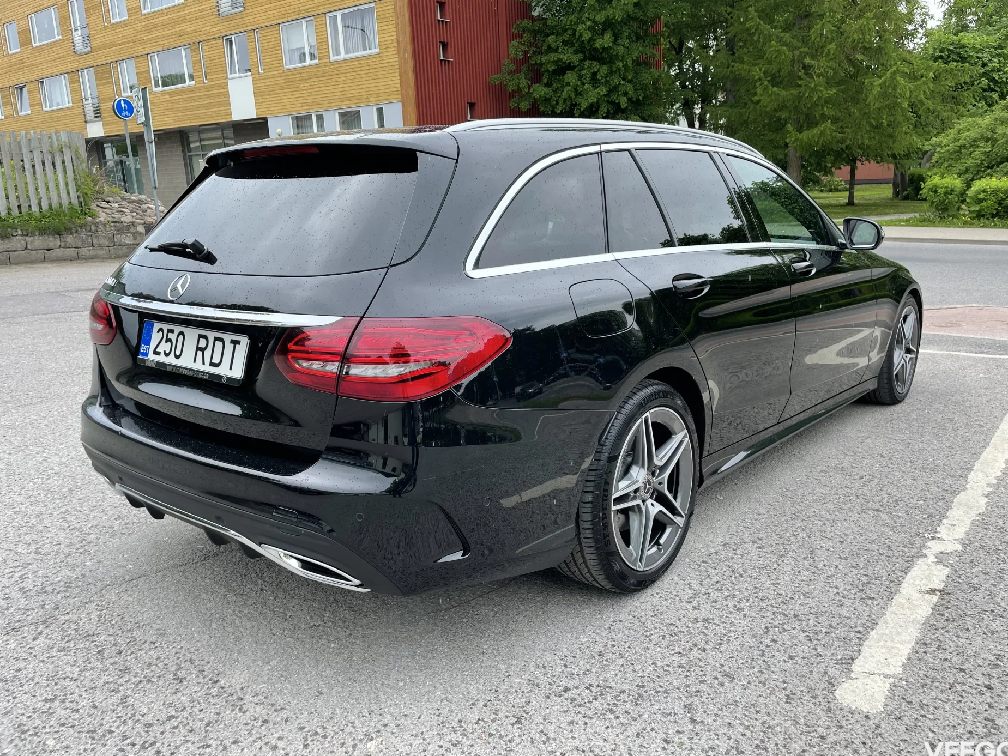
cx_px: 500
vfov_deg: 51.4
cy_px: 375
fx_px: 786
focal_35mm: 27
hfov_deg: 65.3
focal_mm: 4.2
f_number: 1.6
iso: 32
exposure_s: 1/924
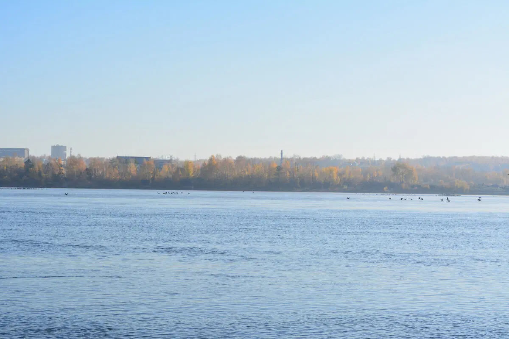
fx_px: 1166
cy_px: 170
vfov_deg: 16.6
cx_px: 254
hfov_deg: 24.6
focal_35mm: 82
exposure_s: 1/400
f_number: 11
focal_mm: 55
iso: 200
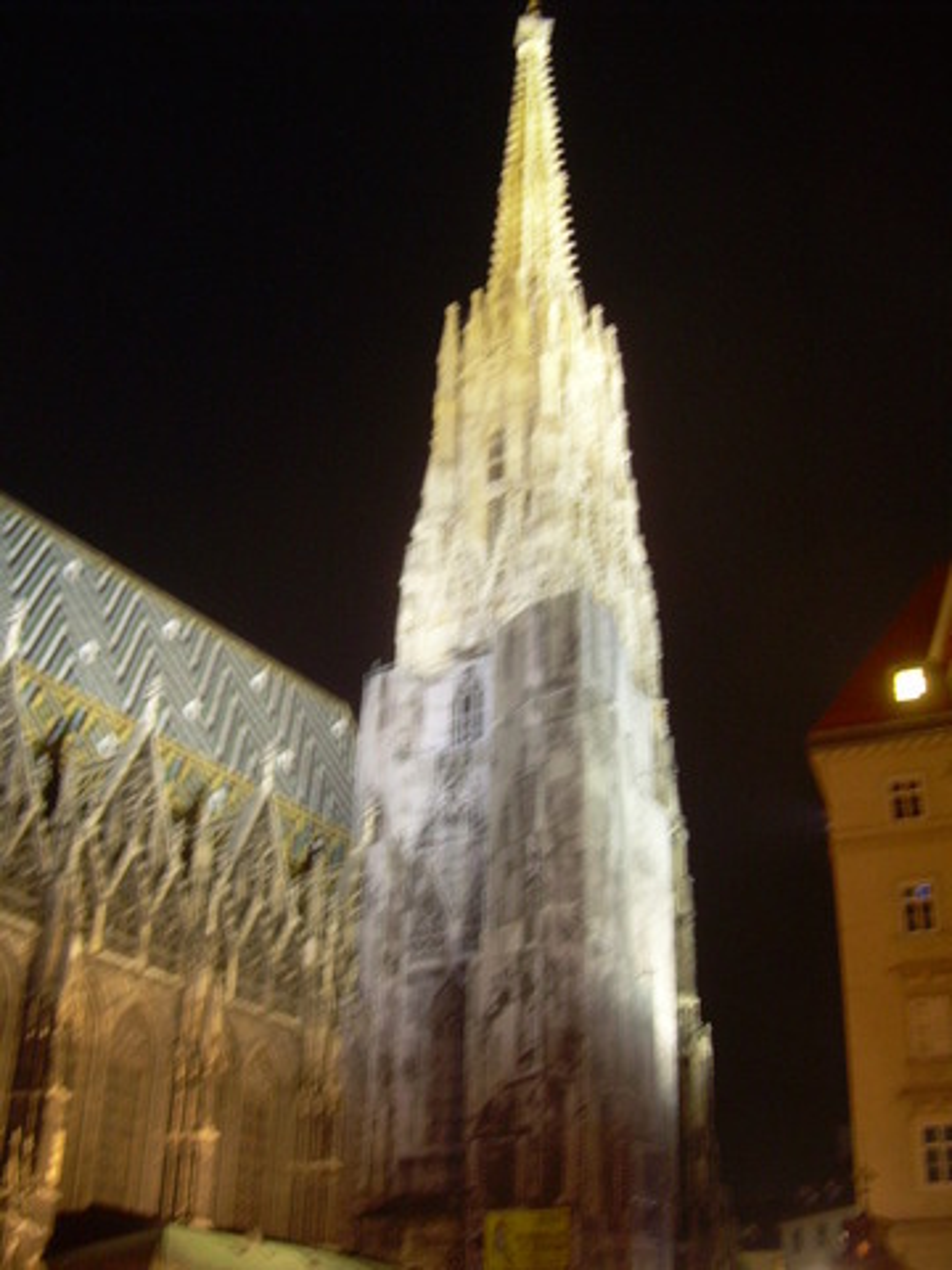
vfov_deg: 49.0
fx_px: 1393
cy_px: 635
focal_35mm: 38
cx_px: 476
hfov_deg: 37.7
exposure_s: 1/1.3
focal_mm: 6.3
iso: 200
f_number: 2.8
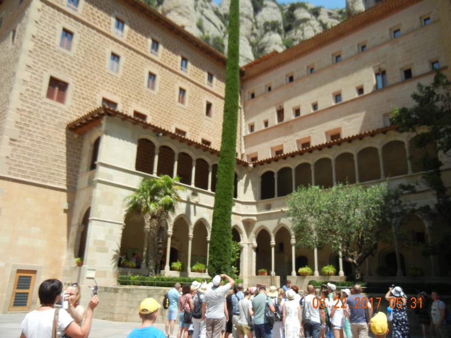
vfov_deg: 46.8
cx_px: 226
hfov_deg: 60.0
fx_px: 391
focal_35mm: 30
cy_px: 169
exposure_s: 1/920
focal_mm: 5.4
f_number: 3.5
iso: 160
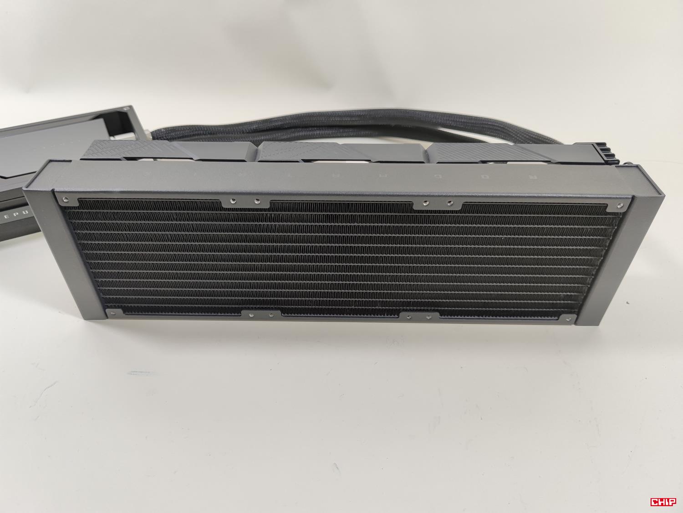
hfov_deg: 69.4
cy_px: 256
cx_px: 342
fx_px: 493
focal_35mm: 25
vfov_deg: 54.9
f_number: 1.85
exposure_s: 1/100
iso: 65
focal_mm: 6.78
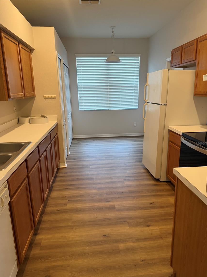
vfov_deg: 69.4
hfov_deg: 54.9
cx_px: 105
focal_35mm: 25
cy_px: 143
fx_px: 199
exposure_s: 1/60
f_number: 1.78
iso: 200
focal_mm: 6.76
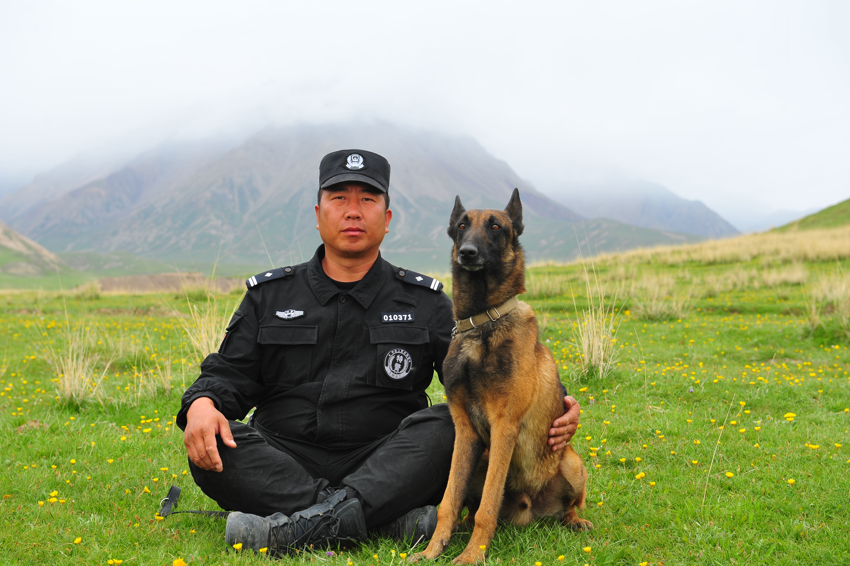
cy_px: 283
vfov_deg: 19.4
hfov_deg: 28.9
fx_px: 1652
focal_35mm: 70
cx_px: 425
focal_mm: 70
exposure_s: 1/200
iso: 200
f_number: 7.1
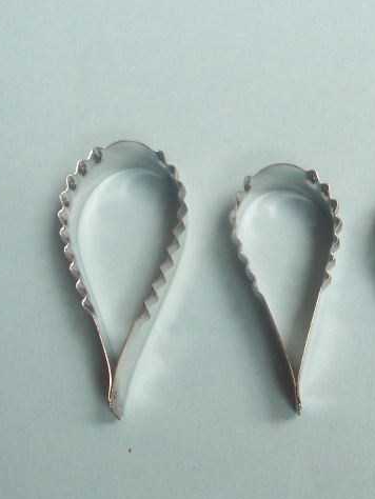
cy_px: 252
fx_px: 1227
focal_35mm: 85
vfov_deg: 23.0
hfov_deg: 17.2
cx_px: 320
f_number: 3.4
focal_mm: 10.1
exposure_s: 1/30
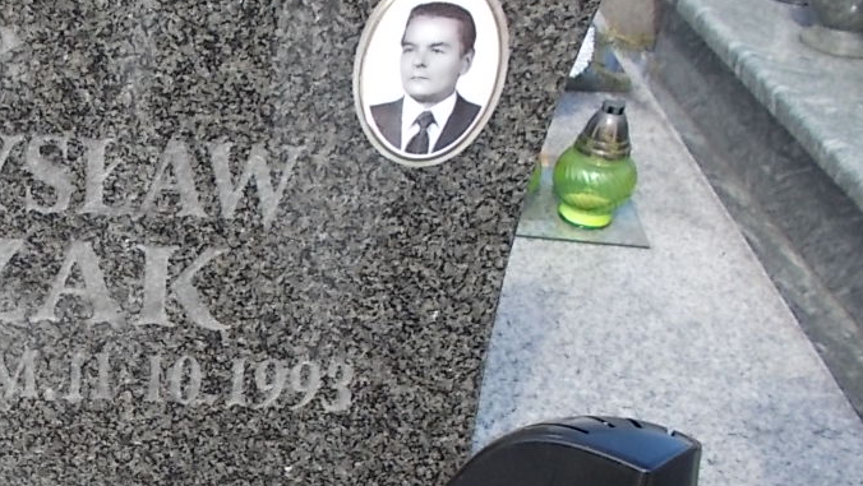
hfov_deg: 29.5
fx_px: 1534
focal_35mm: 67
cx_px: 13
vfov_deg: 18.0
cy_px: 328
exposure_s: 1/500
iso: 80
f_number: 3.2
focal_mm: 4.6
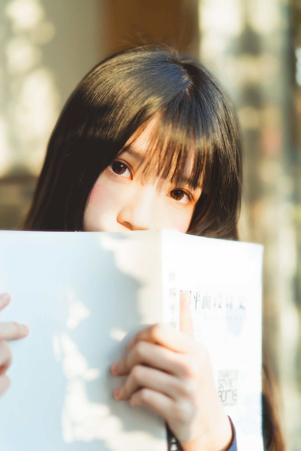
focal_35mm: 50
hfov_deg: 27.0
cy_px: 226
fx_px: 627
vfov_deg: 39.6
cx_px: 150
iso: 100
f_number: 1.4
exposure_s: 1/800
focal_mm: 50
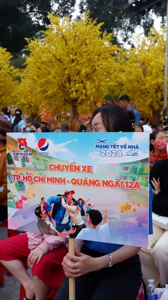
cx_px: 100
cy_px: 153
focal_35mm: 40
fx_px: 317
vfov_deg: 50.5
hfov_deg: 29.6
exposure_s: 1/125
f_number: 4
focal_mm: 16
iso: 400
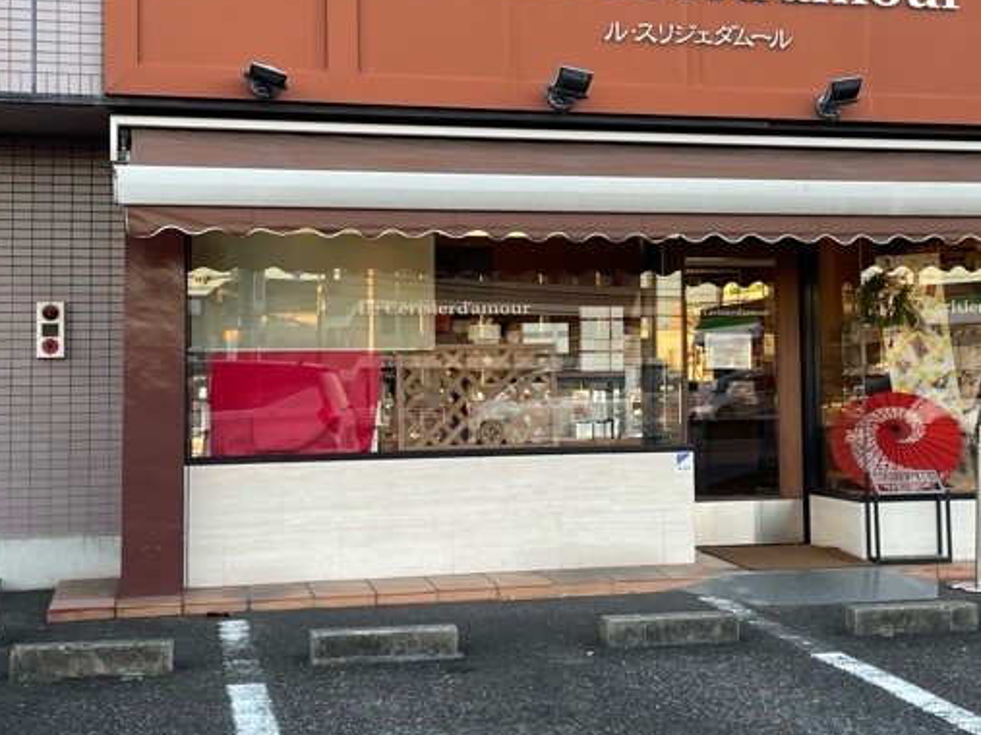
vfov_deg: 34.6
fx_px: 1162
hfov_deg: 45.3
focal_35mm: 41
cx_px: 625
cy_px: 215
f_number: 1.6
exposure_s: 1/121
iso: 50
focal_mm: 4.2
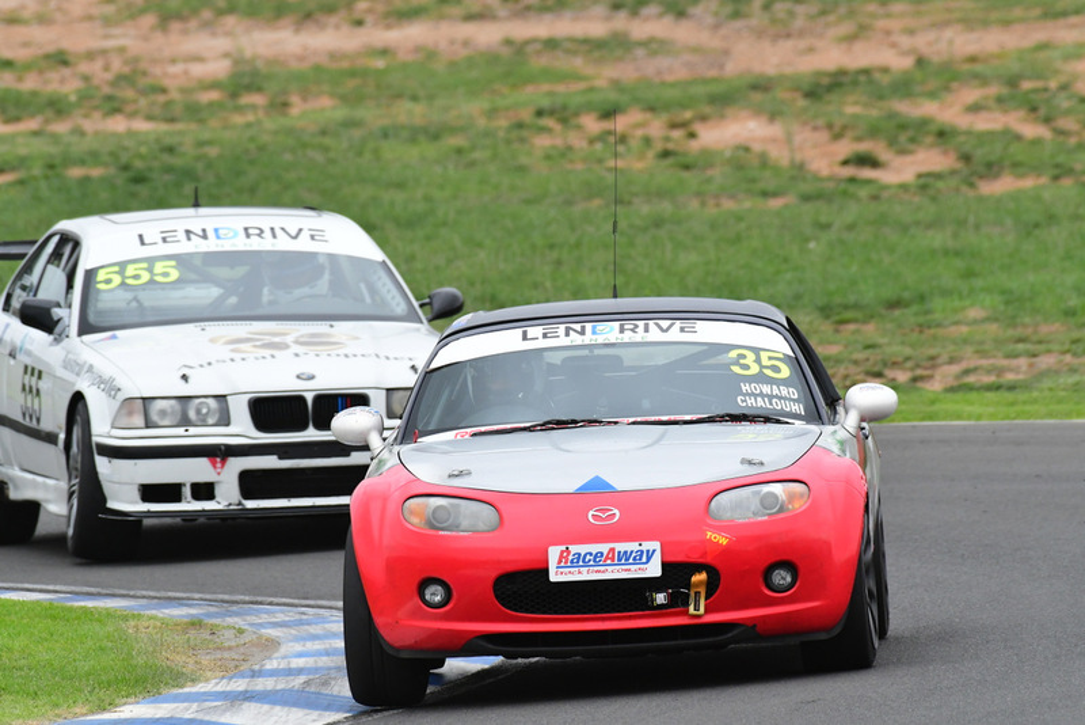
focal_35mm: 750
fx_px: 22611
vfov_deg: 1.8
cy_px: 362
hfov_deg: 2.7
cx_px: 542
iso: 1600
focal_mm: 500
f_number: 10
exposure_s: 1/640
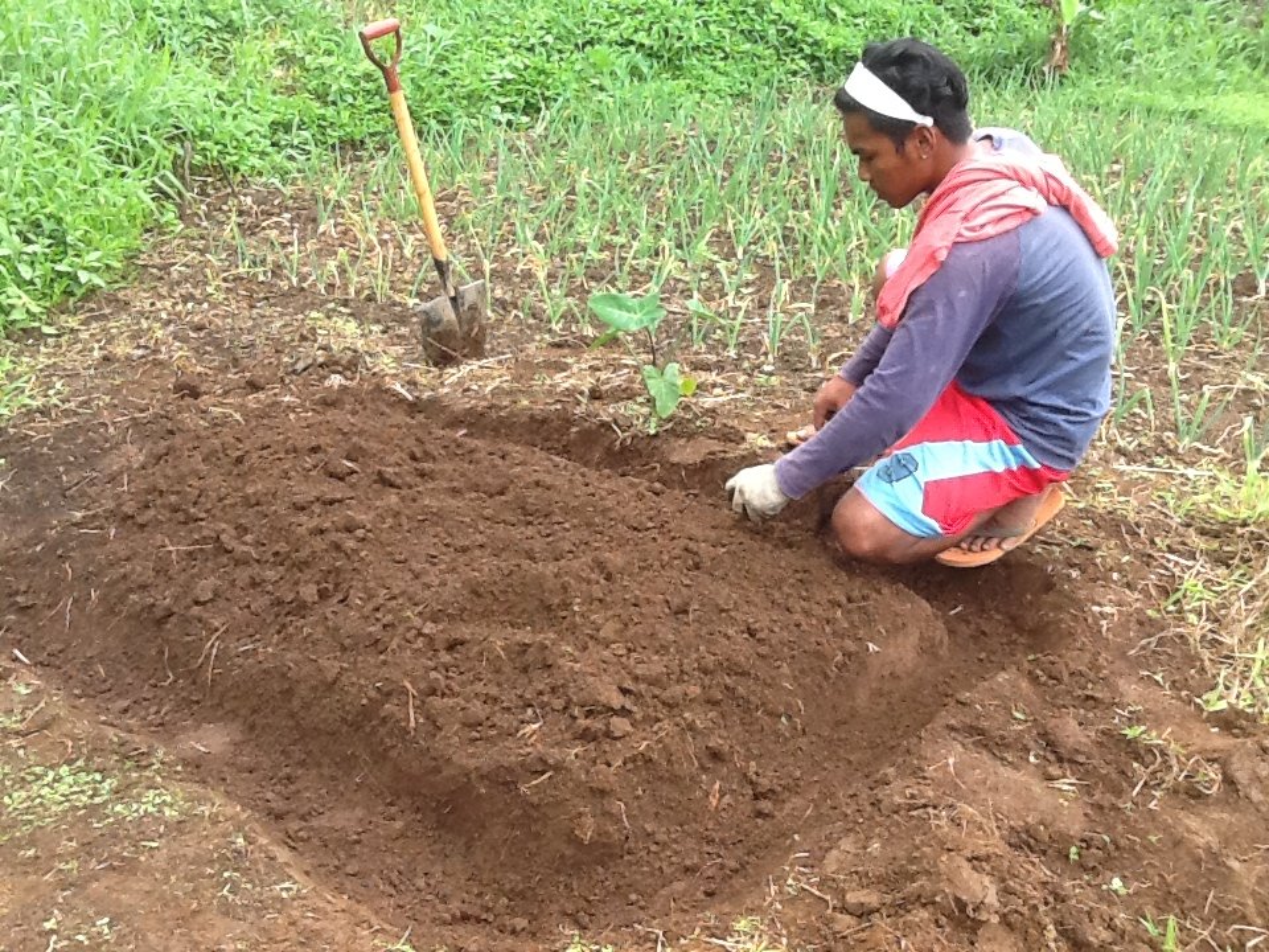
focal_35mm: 44
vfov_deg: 32.9
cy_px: 476
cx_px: 634
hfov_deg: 42.9
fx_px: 1613
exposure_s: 1/190
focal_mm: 2.03
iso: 40
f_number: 2.4
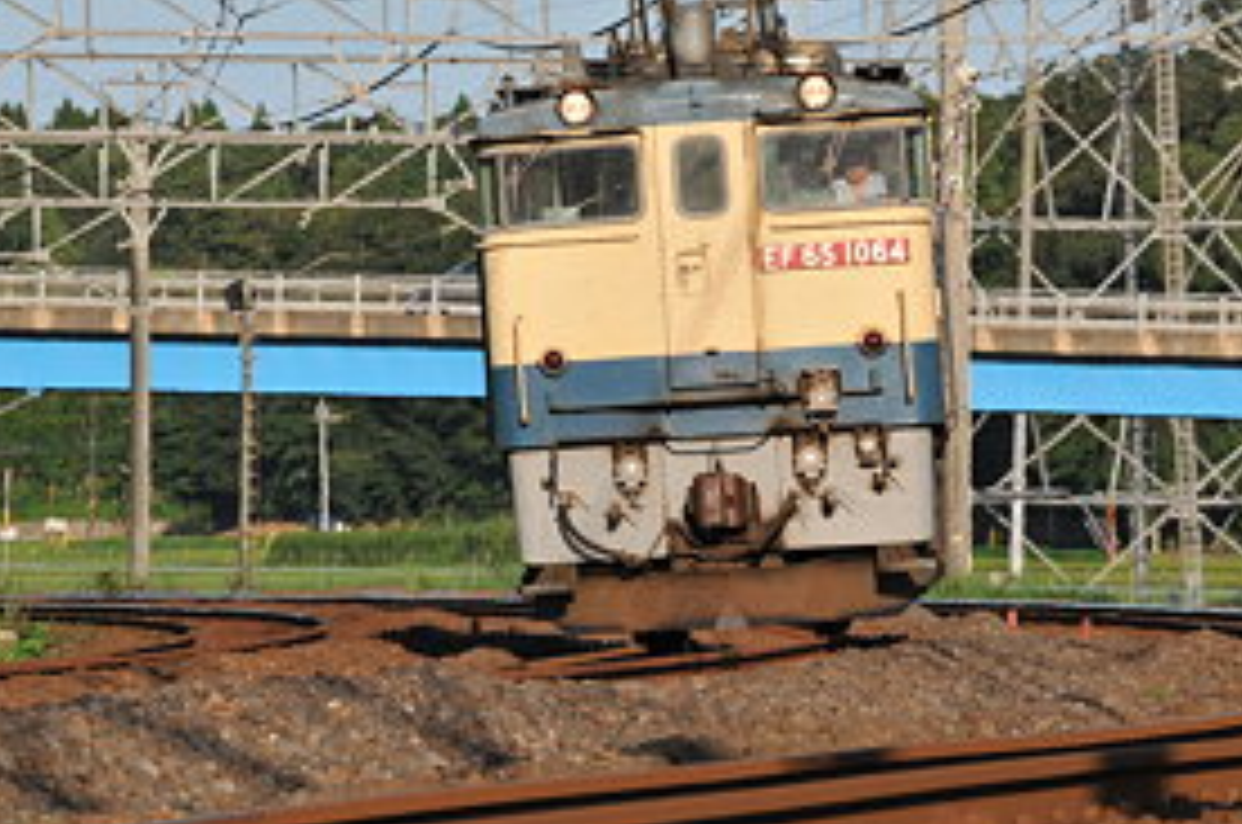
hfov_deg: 4.2
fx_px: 16841
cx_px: 554
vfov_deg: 2.8
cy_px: 196
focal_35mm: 489
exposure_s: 1/500
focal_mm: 200
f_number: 11
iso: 400
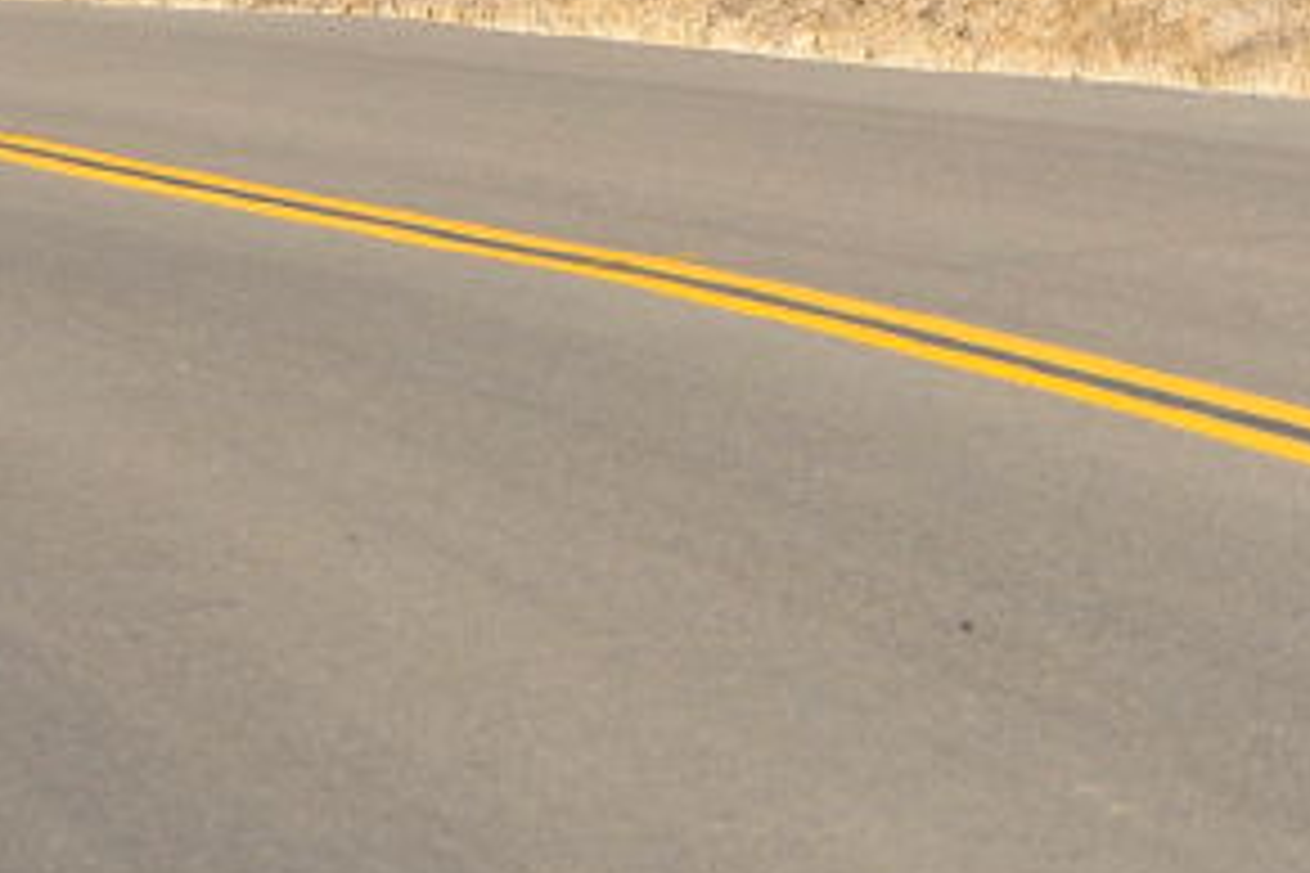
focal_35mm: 383
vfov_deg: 3.6
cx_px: 140
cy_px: -223
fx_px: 13936
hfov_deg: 5.4
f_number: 7.1
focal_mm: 62
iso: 320
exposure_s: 1/200
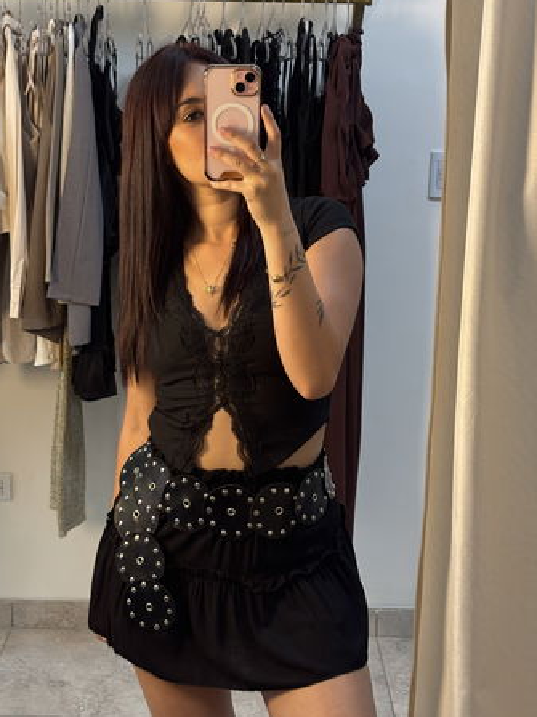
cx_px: 229
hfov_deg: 23.6
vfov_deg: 31.2
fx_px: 1283
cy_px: 342
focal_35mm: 62
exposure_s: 1/50
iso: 40
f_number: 1.6
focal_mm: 5.96
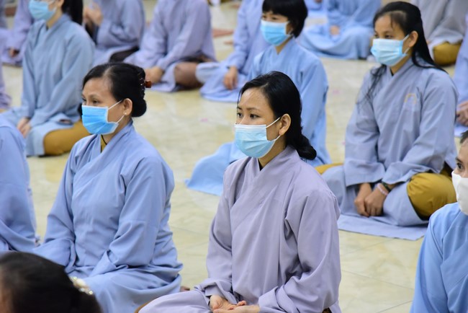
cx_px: 234
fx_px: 1561
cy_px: 156
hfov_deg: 17.1
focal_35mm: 120
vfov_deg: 11.4
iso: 8000
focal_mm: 120
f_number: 5
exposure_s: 1/125
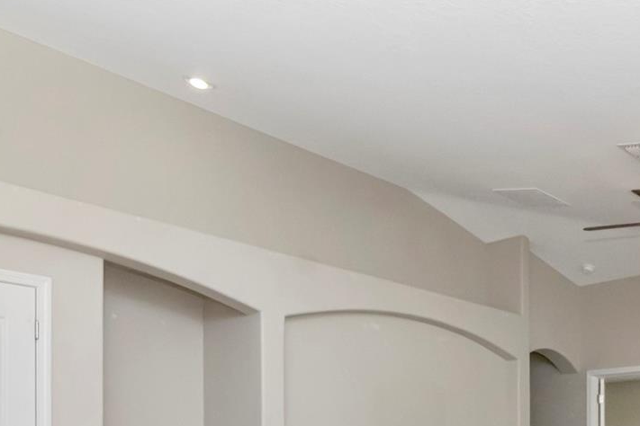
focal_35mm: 37
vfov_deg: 31.8
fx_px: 660
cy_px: 466
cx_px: 537
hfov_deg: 48.0
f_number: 16
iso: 1000
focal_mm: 11
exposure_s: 1/125
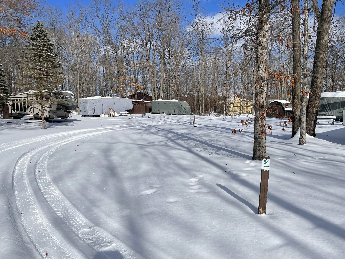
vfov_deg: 53.1
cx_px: 172
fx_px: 259
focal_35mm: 26
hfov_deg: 67.3
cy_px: 130
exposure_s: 1/9804
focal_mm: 4.2
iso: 32
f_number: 1.6
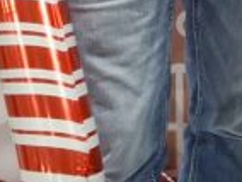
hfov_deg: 10.8
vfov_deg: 7.9
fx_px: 1261
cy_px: -199
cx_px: 274
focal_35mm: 180
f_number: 1.8
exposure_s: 1/100
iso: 100
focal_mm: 4.69
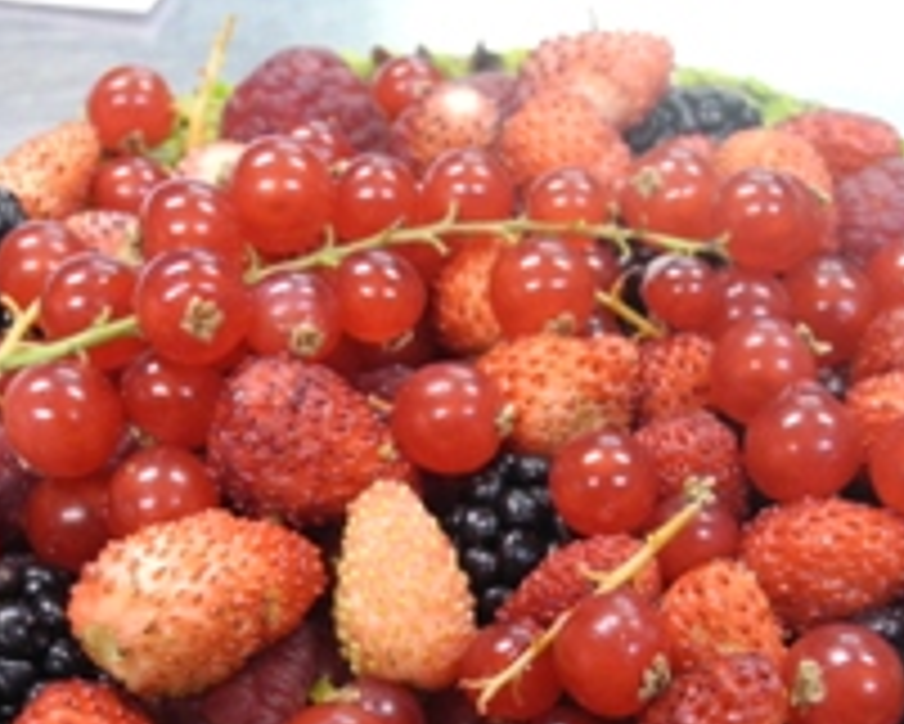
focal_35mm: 61
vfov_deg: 24.3
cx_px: 522
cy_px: 661
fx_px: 1633
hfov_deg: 30.9
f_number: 2.8
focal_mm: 6
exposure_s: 1/24.6
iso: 400
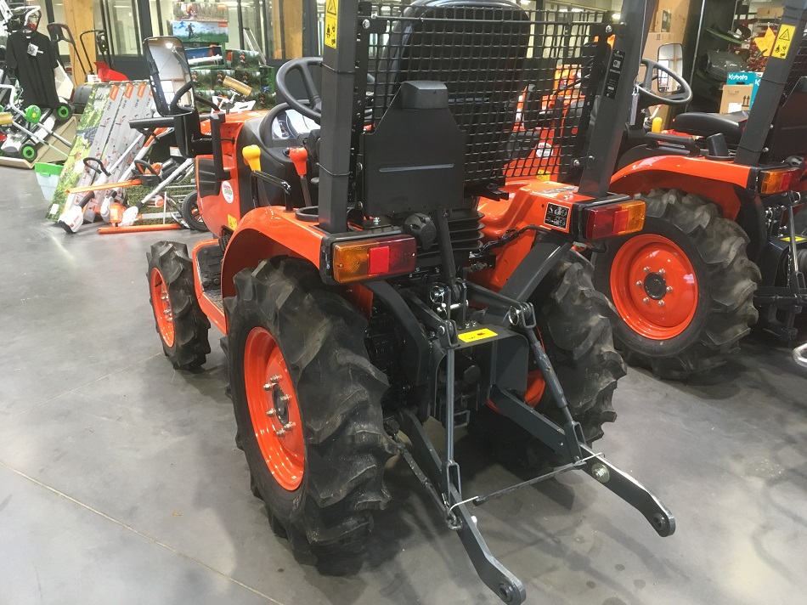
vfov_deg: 48.2
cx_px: 404
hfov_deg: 61.7
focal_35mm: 29
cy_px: 302
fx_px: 676
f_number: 2.2
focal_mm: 4.15
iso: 160
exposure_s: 1/33
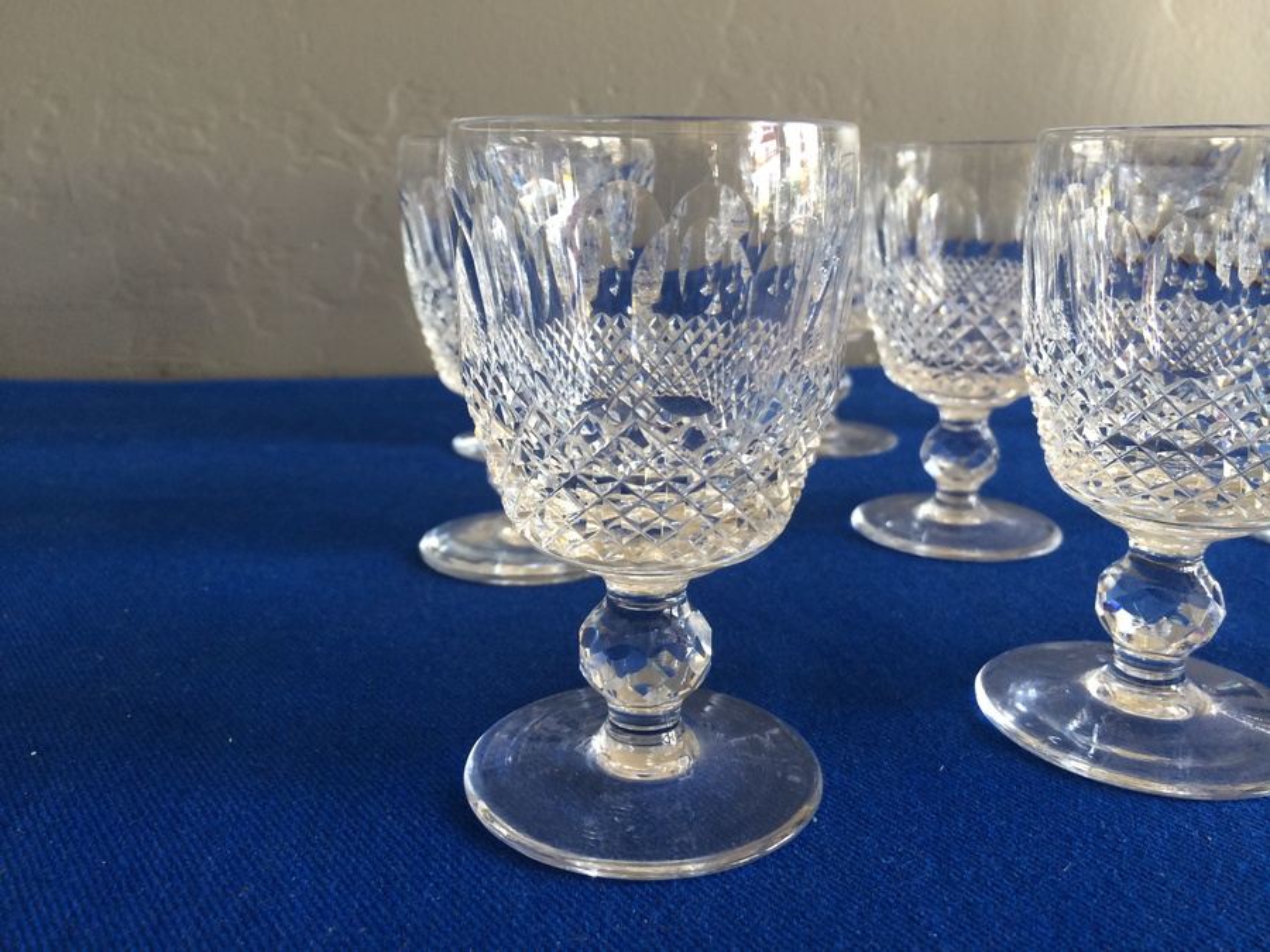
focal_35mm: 30
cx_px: 635
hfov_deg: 60.0
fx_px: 1101
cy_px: 476
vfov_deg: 46.8
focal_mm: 4.12
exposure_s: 1/30
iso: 50
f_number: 2.2
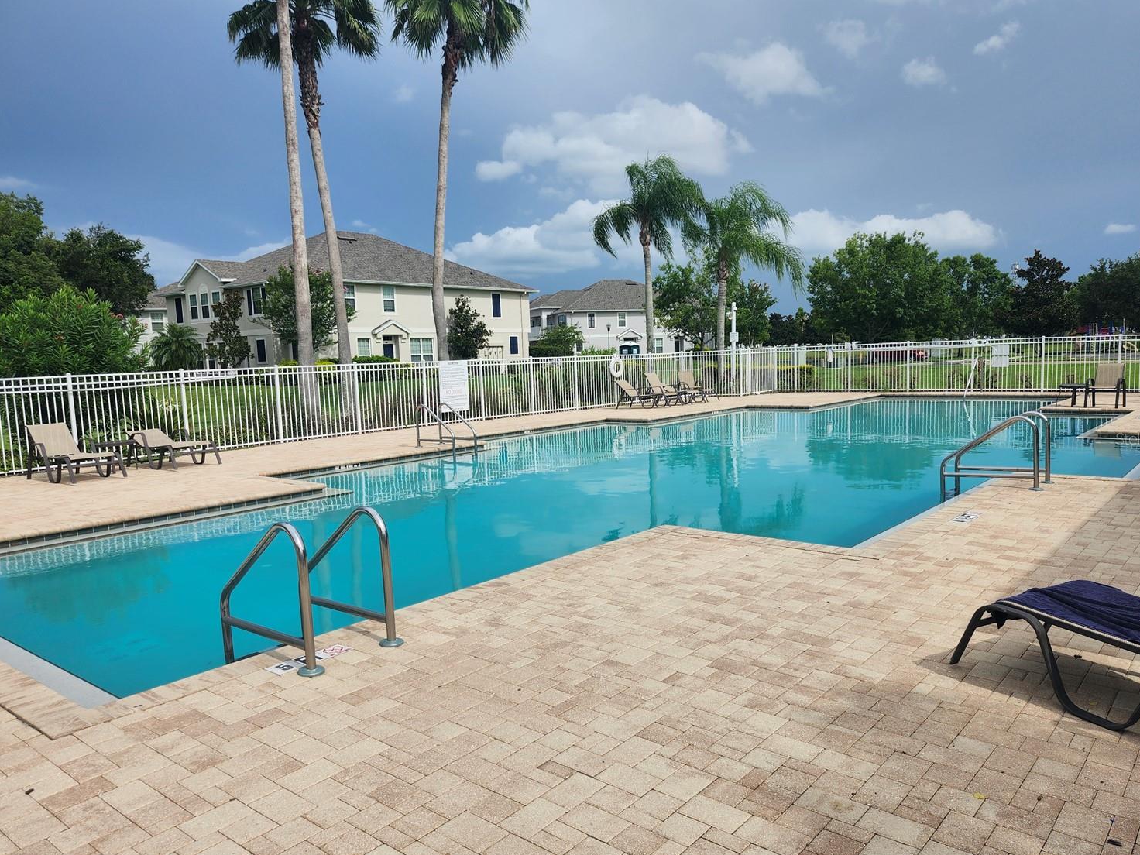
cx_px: 569
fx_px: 823
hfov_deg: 69.4
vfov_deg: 54.9
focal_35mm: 25
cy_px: 438
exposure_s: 1/2277
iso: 25
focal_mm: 5.54
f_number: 1.8
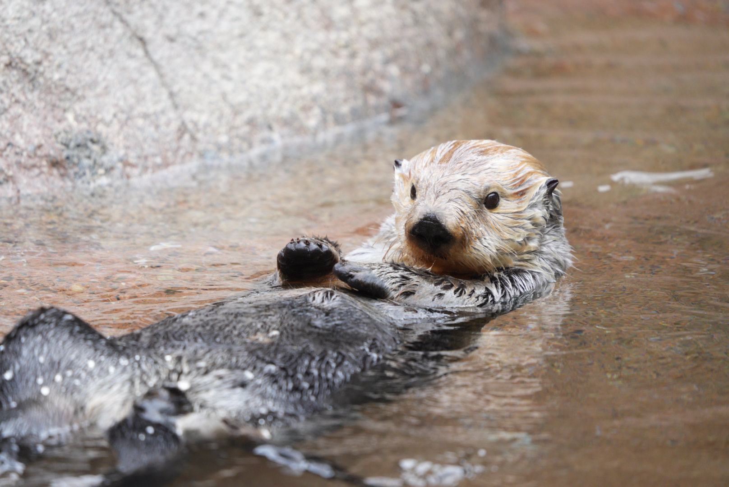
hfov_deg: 3.4
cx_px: 364
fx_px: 12158
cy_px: 244
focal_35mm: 600
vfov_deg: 2.3
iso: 1250
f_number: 6.3
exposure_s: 1/400
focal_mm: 600
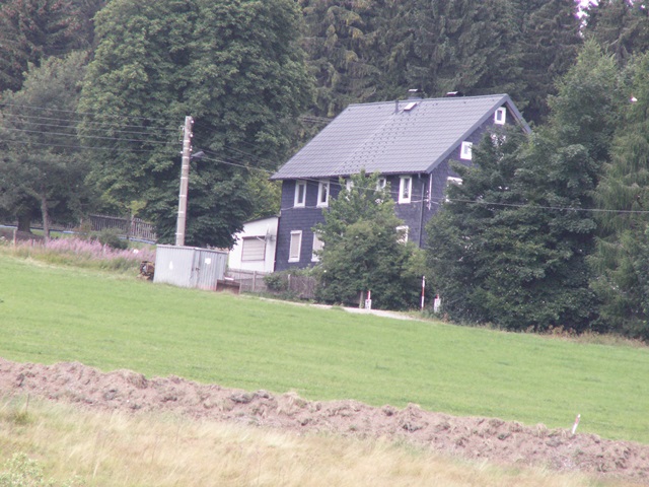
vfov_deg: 3.5
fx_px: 7874
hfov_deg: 4.7
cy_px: 244
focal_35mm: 420
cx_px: 324
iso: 200
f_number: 4.5
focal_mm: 69.45
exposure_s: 1/500
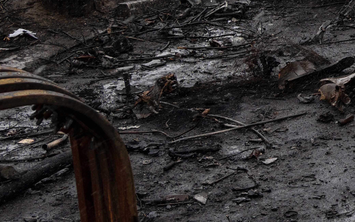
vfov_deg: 8.8
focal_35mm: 148
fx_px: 1432
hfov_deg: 13.2
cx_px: 570
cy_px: 37
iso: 320
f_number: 9
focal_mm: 35
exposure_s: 1/250
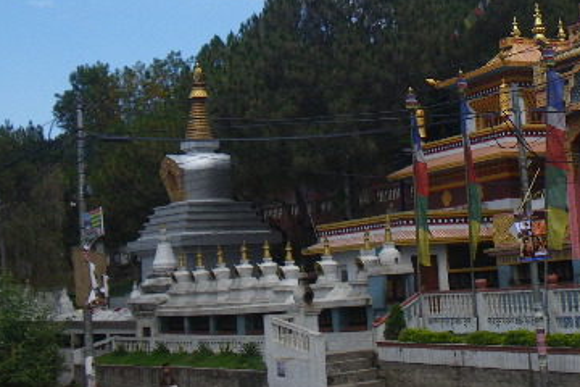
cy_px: 47
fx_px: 1112
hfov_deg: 28.9
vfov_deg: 19.4
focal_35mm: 69
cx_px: 415
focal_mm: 5
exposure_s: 1/320
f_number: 4.2
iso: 50
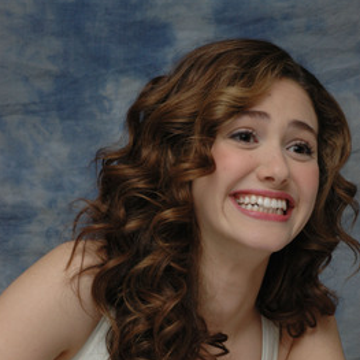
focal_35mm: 178
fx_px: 2094
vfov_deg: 9.8
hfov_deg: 9.8
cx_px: 179
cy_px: 266
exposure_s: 1/1250
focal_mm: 92
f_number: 10
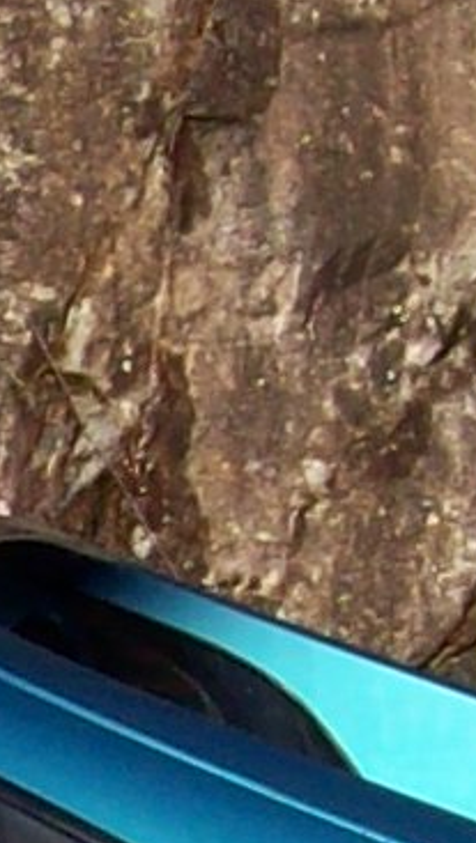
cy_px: 917
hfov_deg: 3.9
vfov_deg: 7.1
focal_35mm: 304
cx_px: -966
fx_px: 6807
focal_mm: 6
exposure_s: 1/504
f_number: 4.8
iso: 80
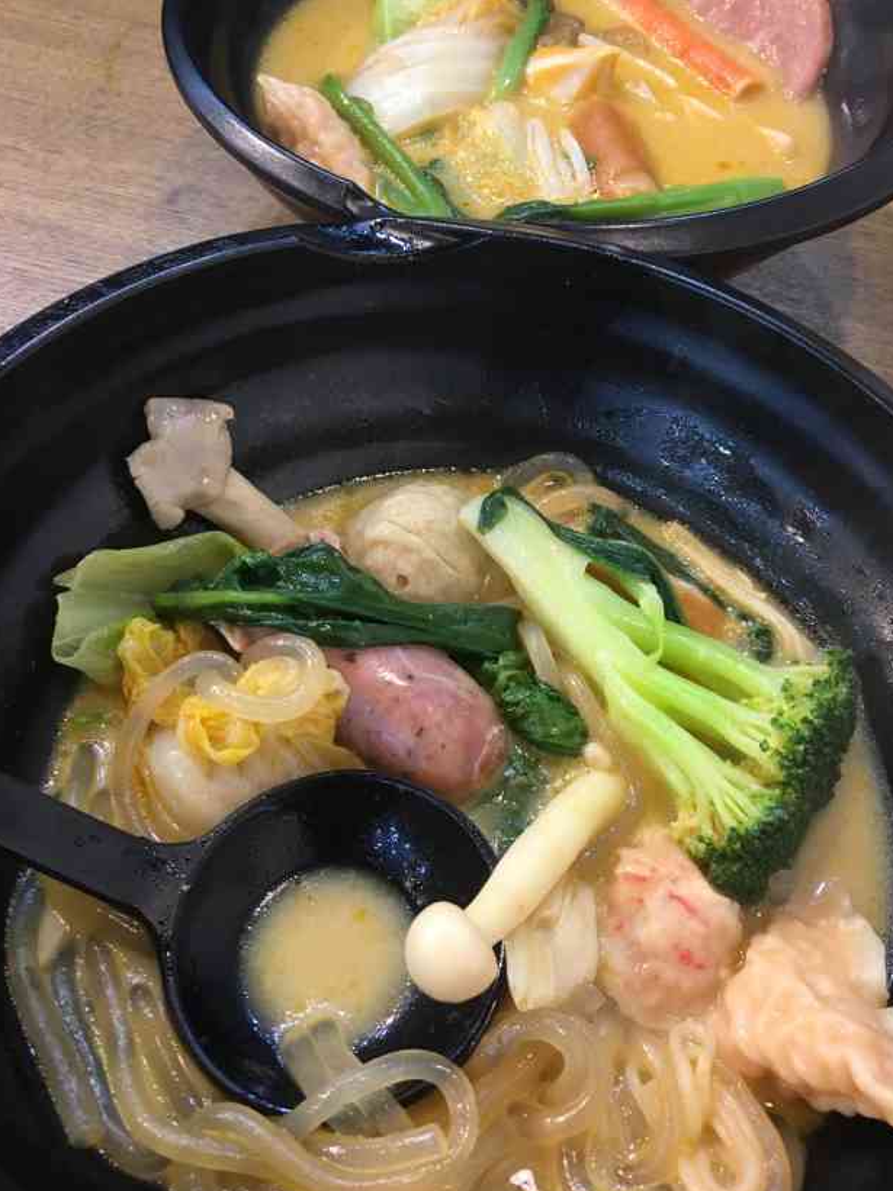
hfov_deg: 42.9
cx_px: 501
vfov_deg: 55.3
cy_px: 560
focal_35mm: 33
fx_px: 1135
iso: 125
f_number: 2.2
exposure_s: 1/33
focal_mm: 4.15
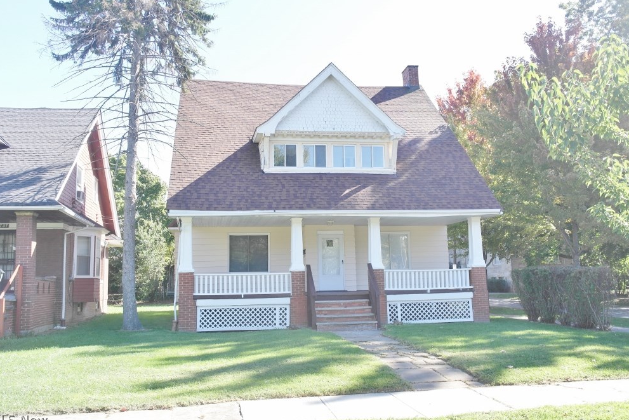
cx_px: 312
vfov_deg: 42.3
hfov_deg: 60.3
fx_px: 542
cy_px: 211
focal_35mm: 31
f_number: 5.6
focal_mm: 20
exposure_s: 1/125
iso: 100
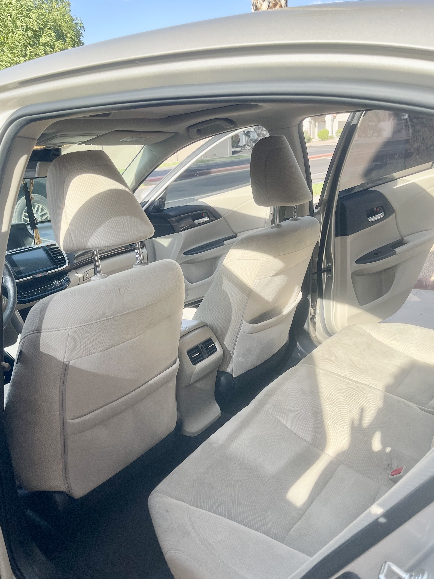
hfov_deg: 48.2
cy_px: 315
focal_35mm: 29
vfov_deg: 61.6
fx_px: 485
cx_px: 199
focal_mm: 5.1
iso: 32
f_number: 1.6
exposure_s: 1/750
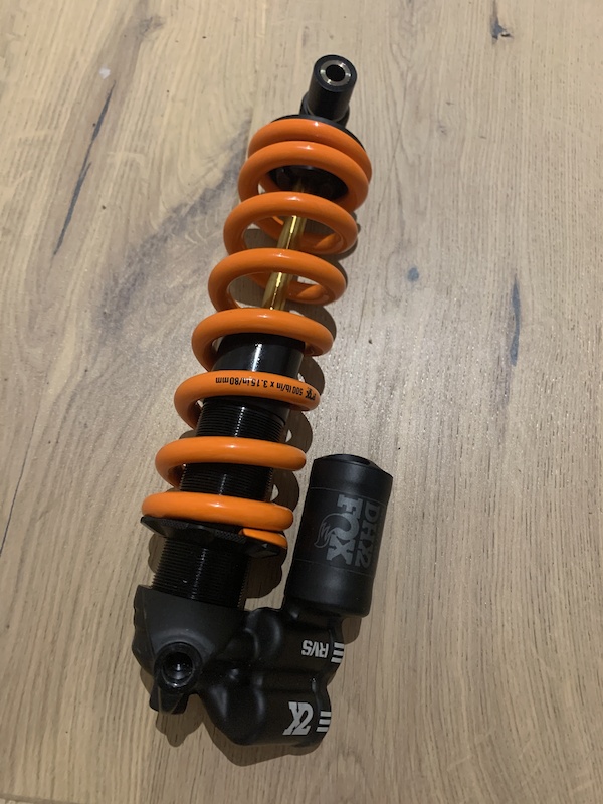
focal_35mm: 26
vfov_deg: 67.3
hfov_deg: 53.1
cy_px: 402
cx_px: 302
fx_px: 604
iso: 320
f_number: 1.8
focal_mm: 4.25
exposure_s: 1/50
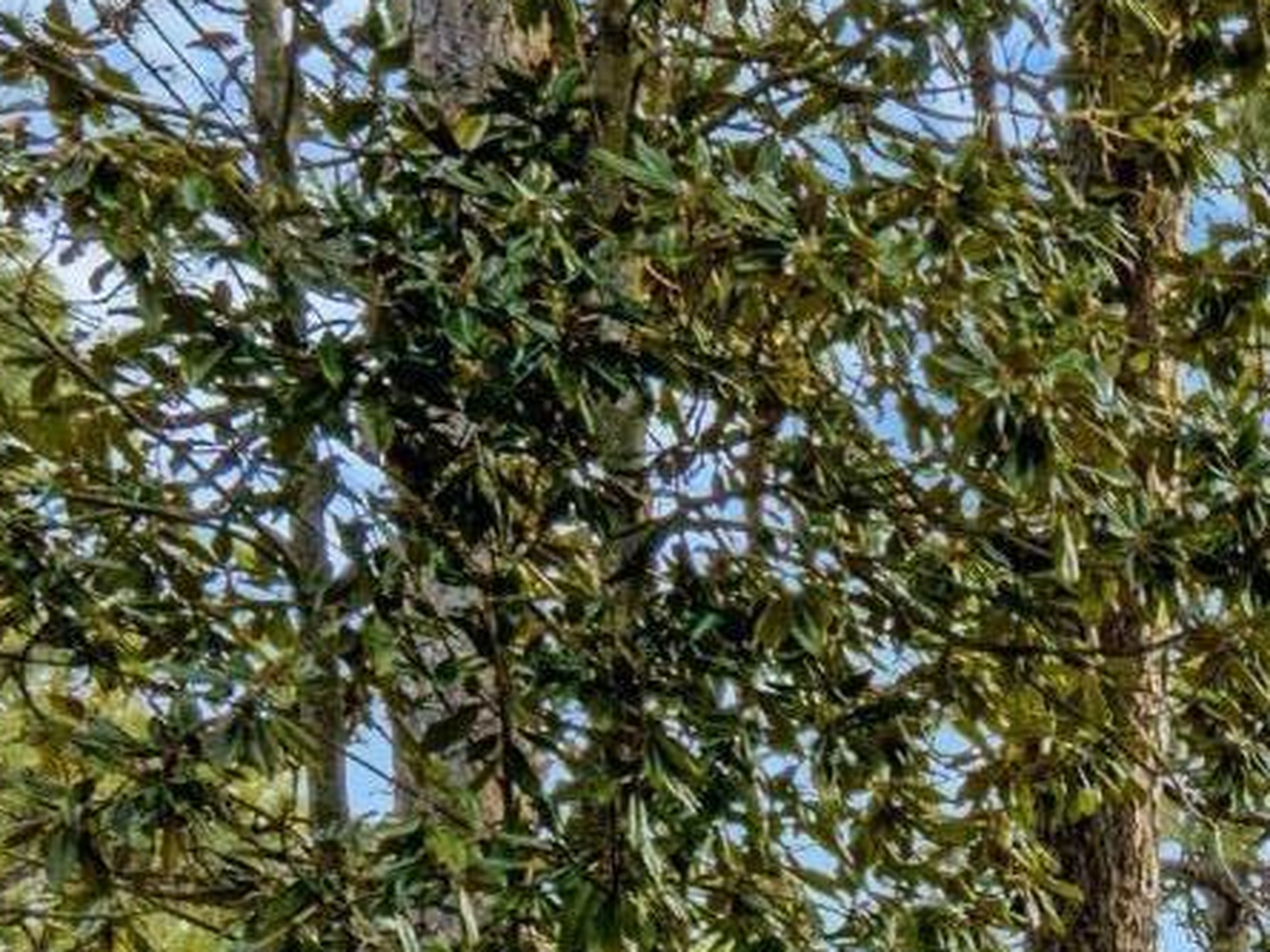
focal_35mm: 108
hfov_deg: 14.6
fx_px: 3962
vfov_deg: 11.8
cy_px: 2106
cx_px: 2634
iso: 100
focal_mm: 12.29
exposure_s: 1/13
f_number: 8
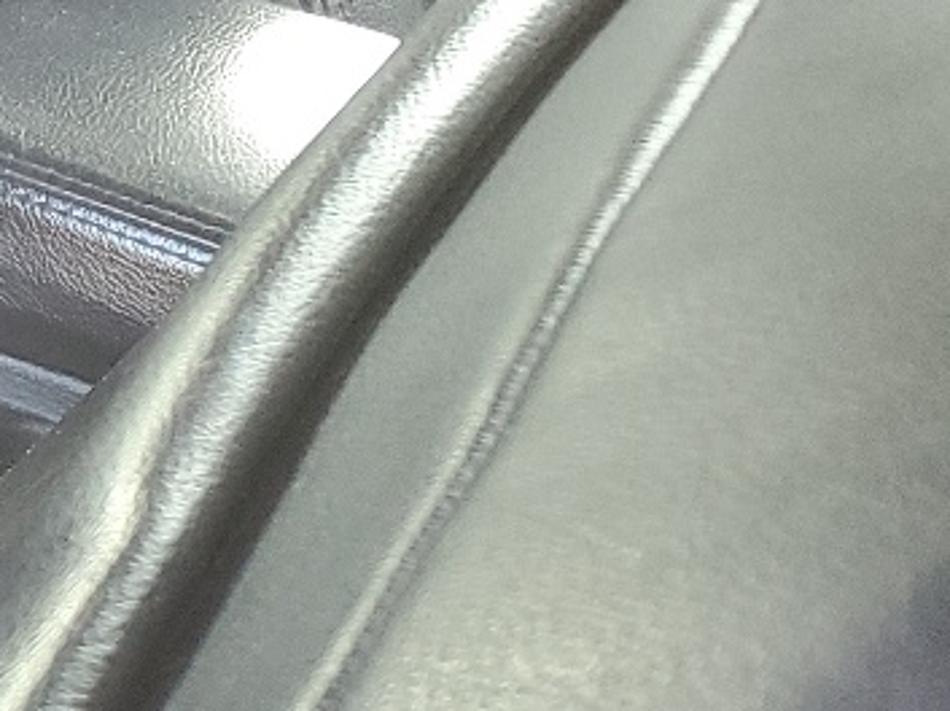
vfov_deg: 12.5
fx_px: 3235
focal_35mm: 118
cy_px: 108
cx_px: -1138
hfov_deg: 13.5
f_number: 1.5
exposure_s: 1/60.2
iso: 104
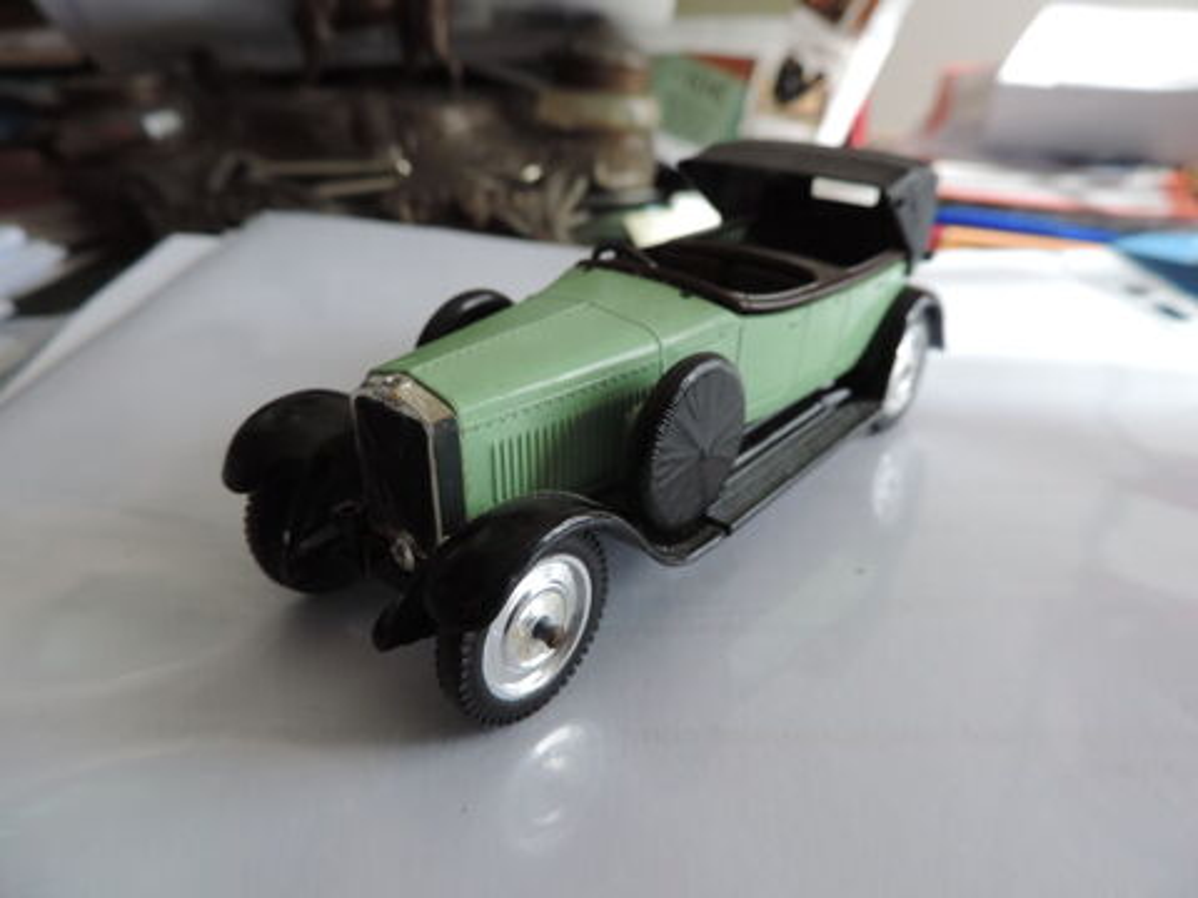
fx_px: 831
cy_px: 449
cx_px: 599
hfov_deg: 71.6
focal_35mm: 24
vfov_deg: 56.8
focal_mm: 4.3
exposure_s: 1/100
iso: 80
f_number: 3
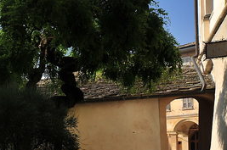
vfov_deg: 24.1
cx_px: -20
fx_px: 340
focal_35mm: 54
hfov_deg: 32.6
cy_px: 142
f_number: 8
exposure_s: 1/250
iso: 200
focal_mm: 24
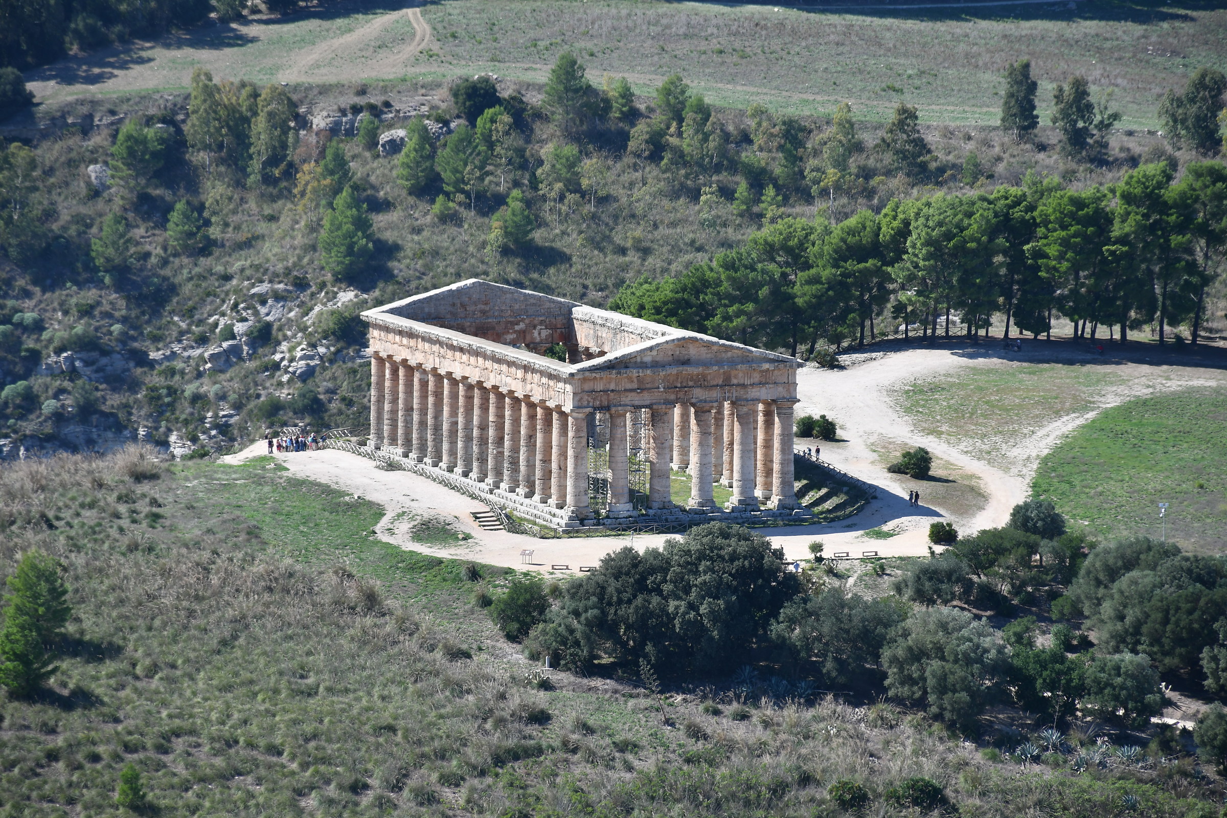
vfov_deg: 6.5
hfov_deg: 9.8
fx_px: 7157
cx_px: 614
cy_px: 409
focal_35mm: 210
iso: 100
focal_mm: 140
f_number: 7.1
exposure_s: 1/250
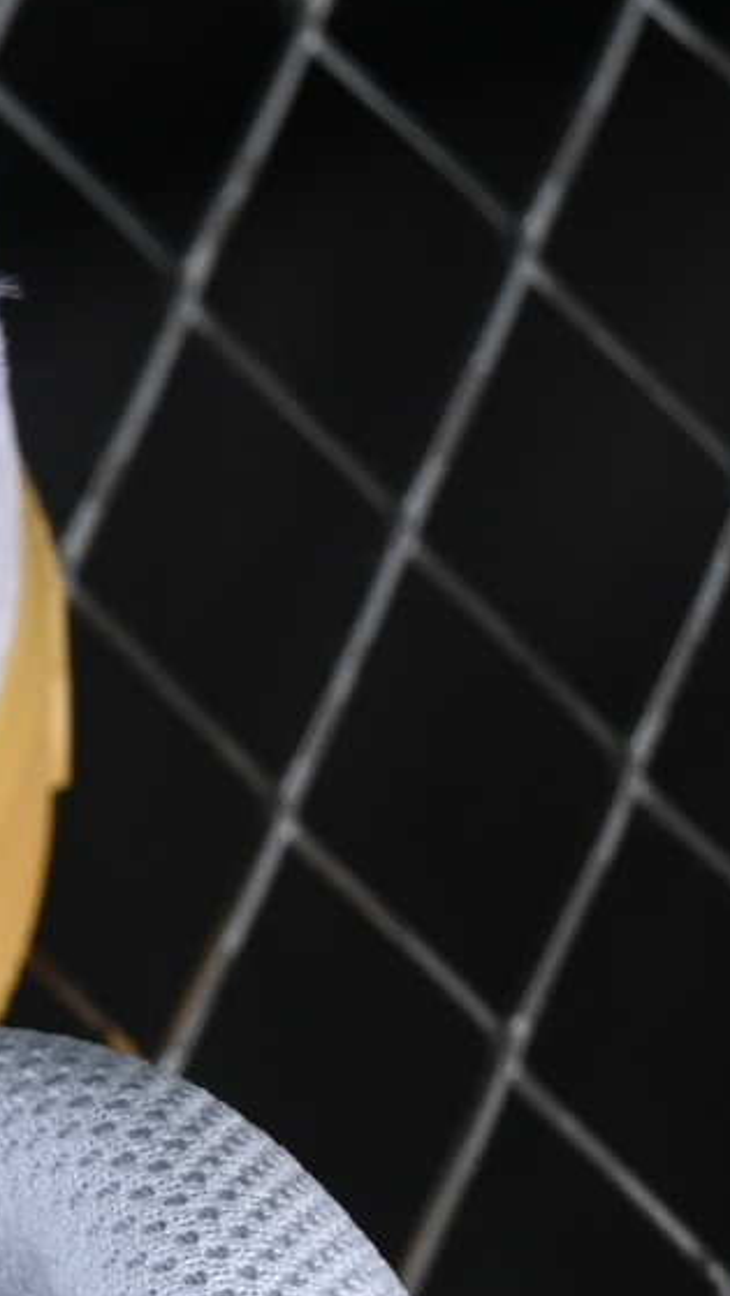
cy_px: 1565
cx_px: -1835
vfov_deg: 5.5
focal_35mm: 391
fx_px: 13437
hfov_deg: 3.0
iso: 160
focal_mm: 50
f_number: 7.1
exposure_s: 1/80
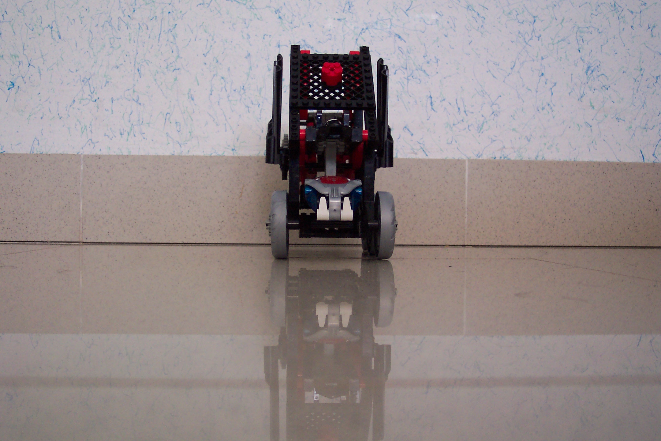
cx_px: 330
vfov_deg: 35.1
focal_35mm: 38
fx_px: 698
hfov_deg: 50.7
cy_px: 220
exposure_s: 1/8
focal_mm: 8
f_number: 2.8
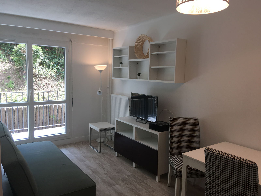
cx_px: 130
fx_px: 219
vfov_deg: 48.2
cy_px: 98
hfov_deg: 61.7
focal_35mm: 29
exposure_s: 1/100
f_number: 2.2
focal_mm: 4.15
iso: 32
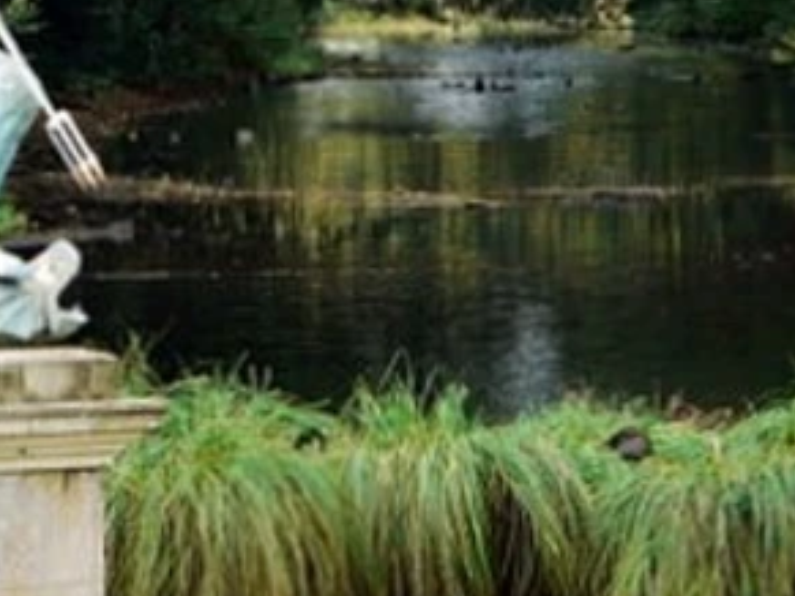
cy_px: 295
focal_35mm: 356
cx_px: 322
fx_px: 8173
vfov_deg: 4.2
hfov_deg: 5.6
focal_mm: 36
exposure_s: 1/80
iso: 160
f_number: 5.5
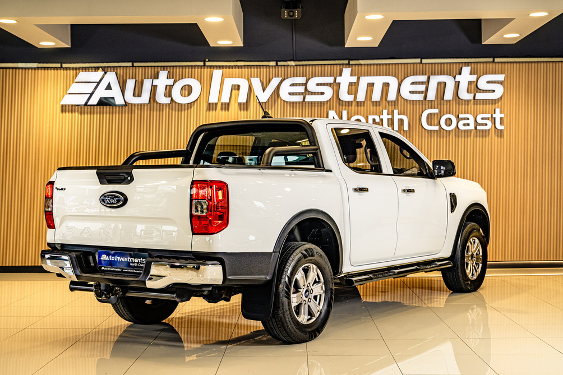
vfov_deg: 25.5
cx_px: 283
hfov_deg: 37.5
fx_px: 829
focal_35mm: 53
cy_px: 188
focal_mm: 52
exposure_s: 1/125
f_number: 5
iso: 500
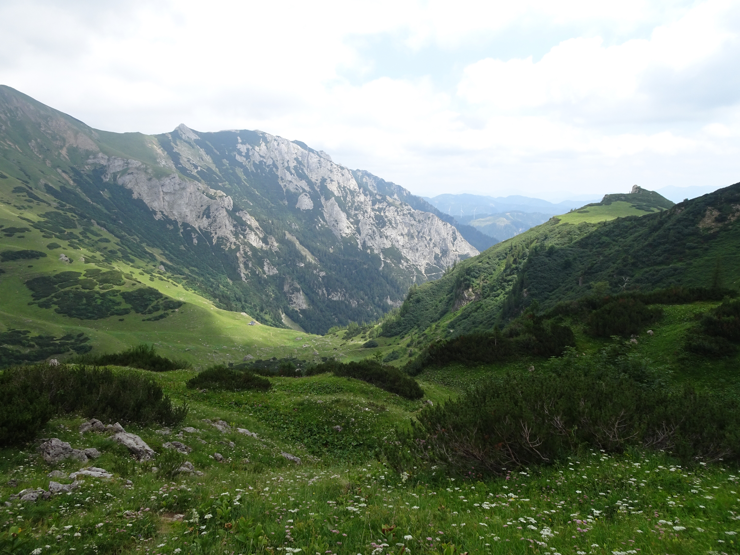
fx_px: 513
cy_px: 278
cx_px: 370
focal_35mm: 24
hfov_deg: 71.6
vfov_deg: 56.8
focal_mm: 4.1
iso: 80
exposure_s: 1/500
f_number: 3.5
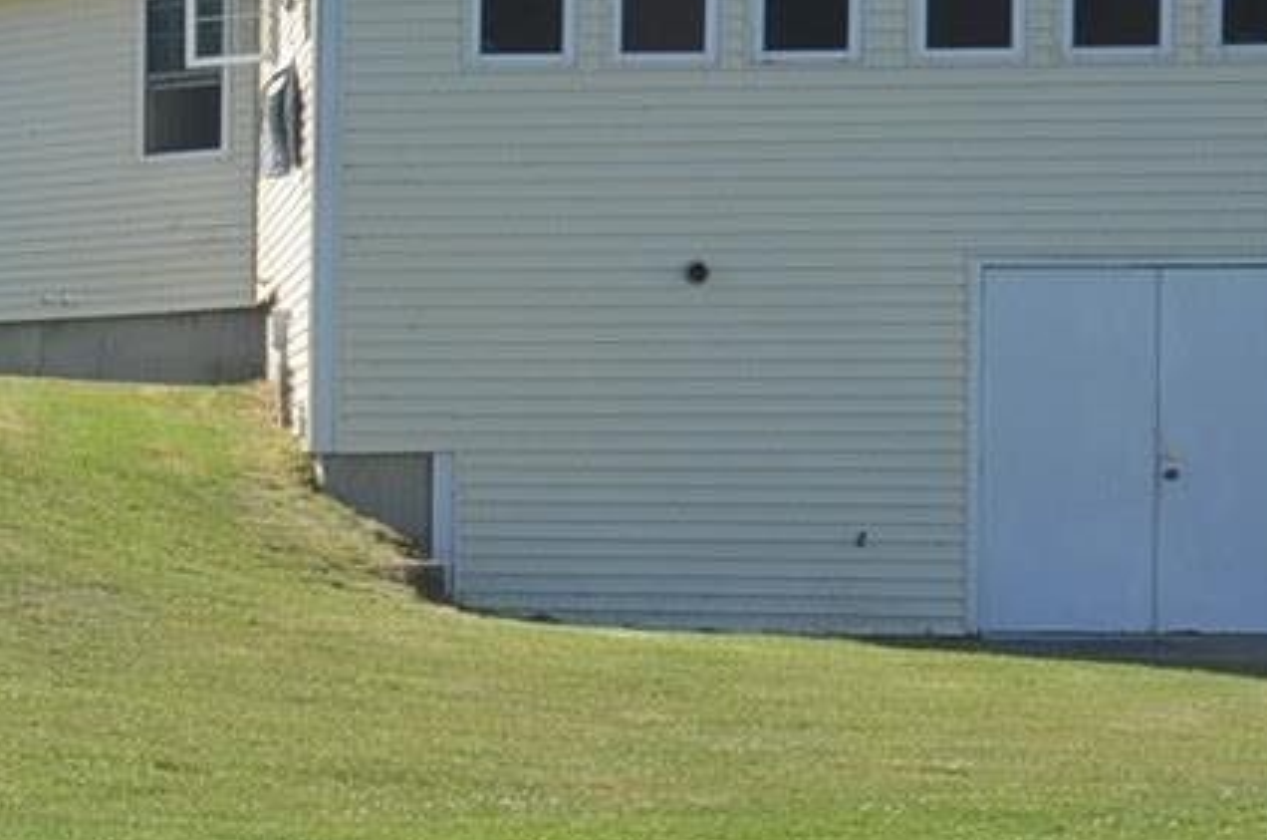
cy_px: 523
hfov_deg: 15.3
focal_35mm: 122
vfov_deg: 11.2
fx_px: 4286
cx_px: -744
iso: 110
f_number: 8
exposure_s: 1/250
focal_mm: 14
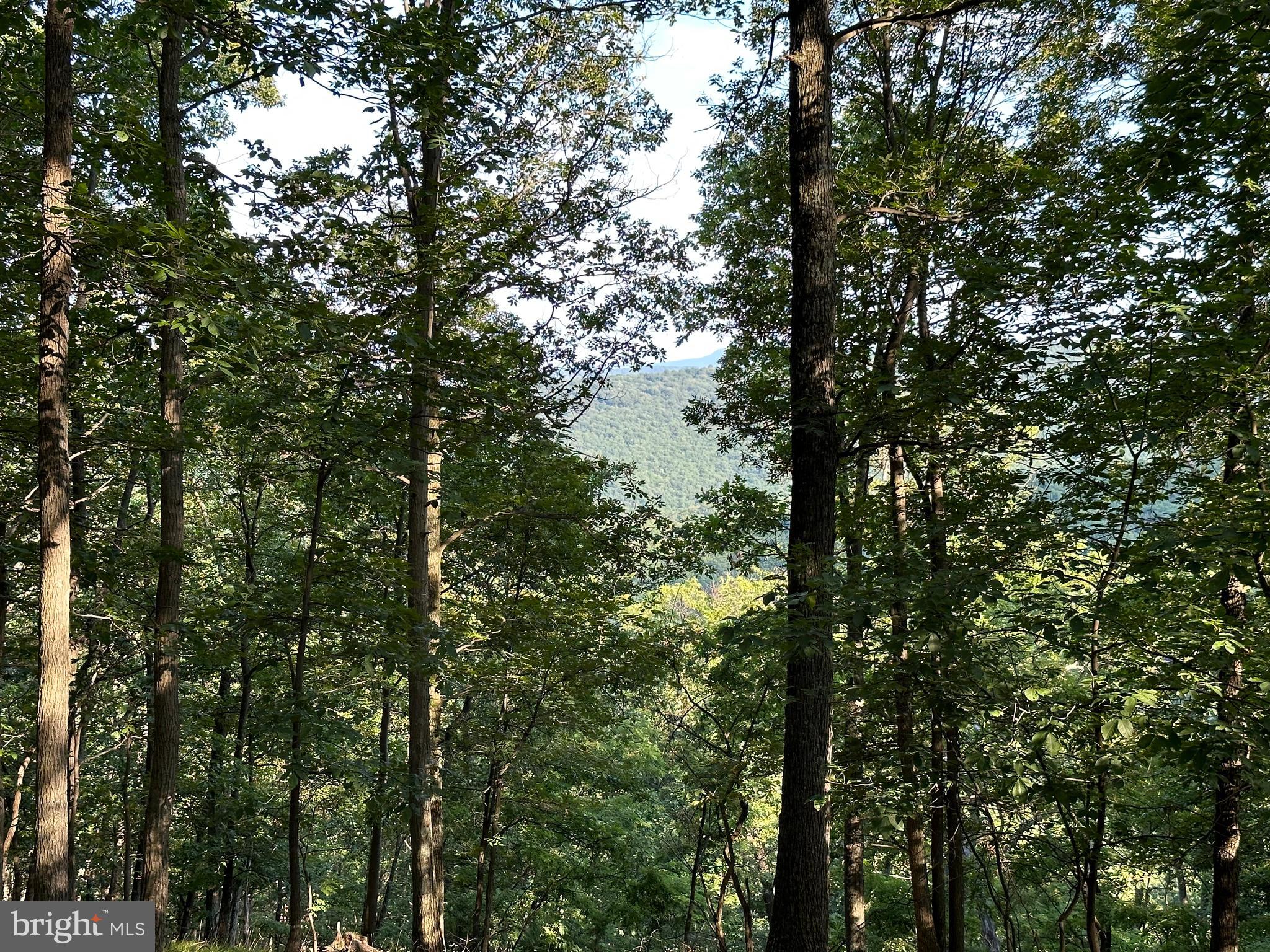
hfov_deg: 39.7
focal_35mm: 48
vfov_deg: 30.3
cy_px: 476
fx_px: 1761
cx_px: 635
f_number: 1.78
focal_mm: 6.86
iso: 64
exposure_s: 1/235
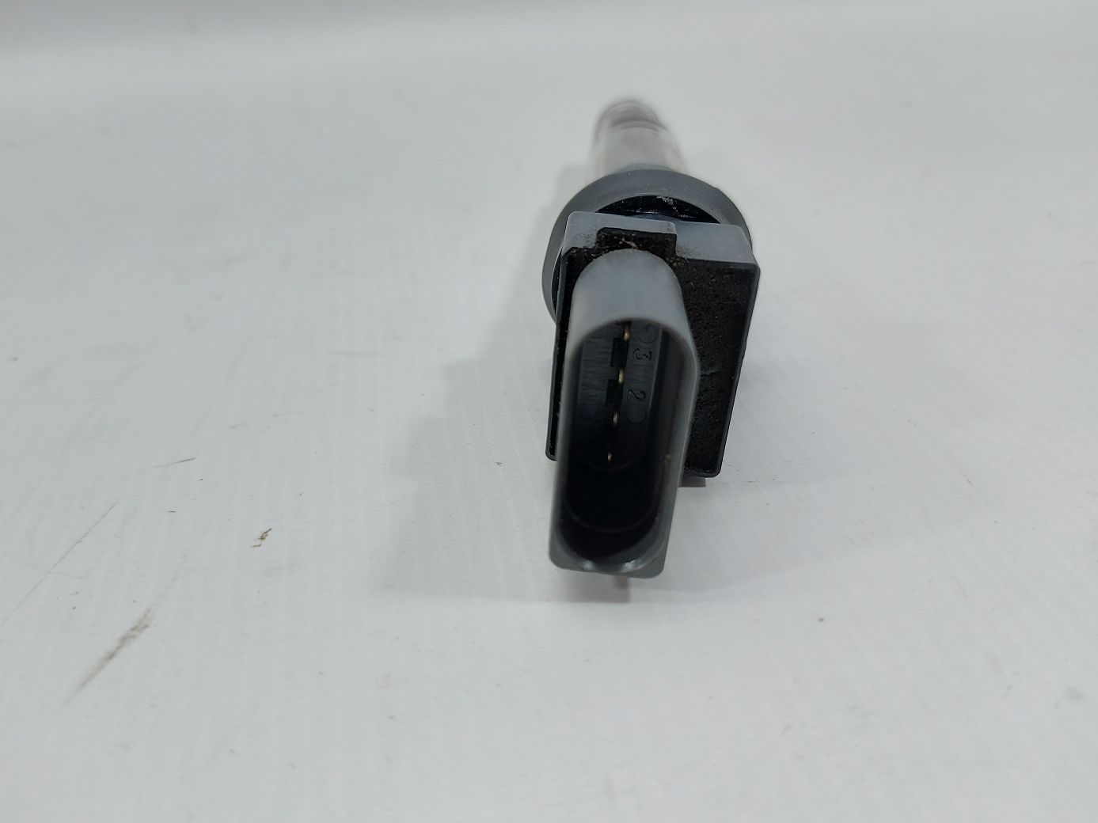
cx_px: 549
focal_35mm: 24
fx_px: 761
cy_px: 412
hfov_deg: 71.6
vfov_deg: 56.8
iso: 64
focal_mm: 5.23
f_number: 1.8
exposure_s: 1/50
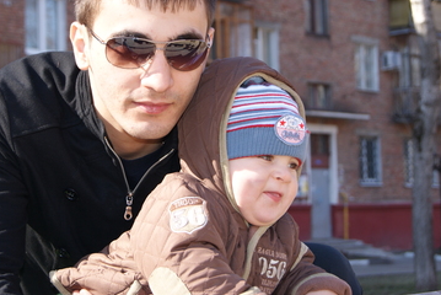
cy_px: 115
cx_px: 179
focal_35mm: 94
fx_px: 1152
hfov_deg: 21.6
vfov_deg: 14.6
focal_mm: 50
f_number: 5.6
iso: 100
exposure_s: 1/80
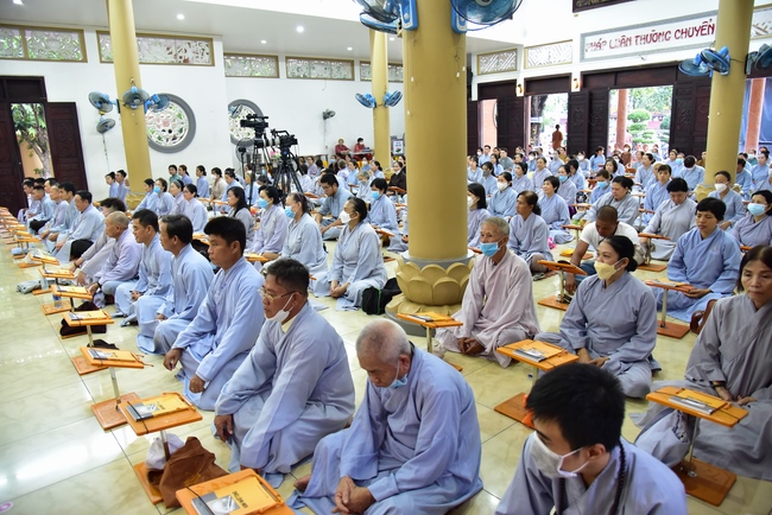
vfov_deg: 53.2
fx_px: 515
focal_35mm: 24
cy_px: 258
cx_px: 386
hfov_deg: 73.7
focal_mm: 24
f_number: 4
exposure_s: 1/50
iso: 2500
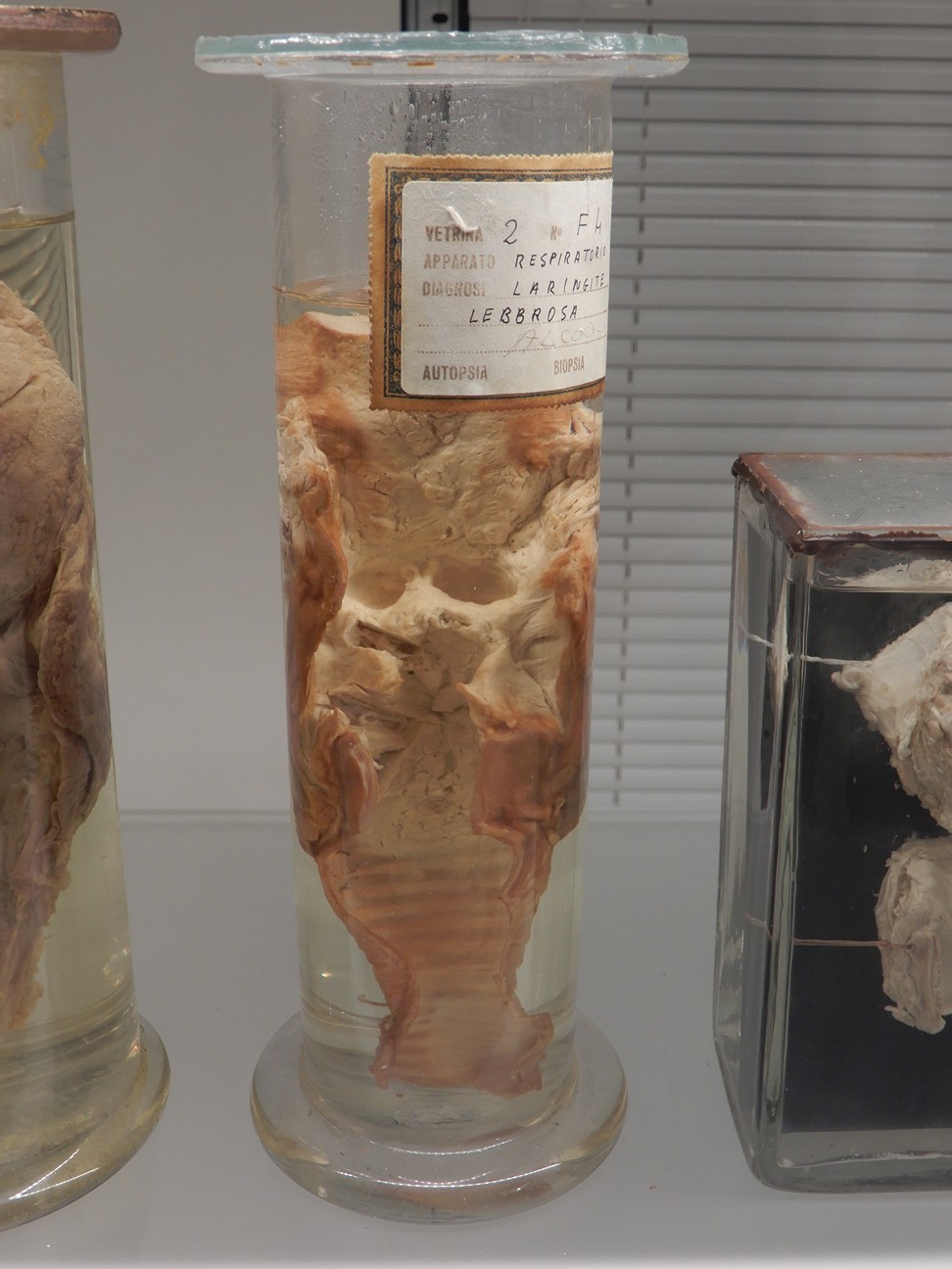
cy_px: 634
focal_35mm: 42
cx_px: 476
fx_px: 1540
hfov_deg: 34.3
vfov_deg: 44.8
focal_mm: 7.5
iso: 110
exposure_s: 1/30
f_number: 4
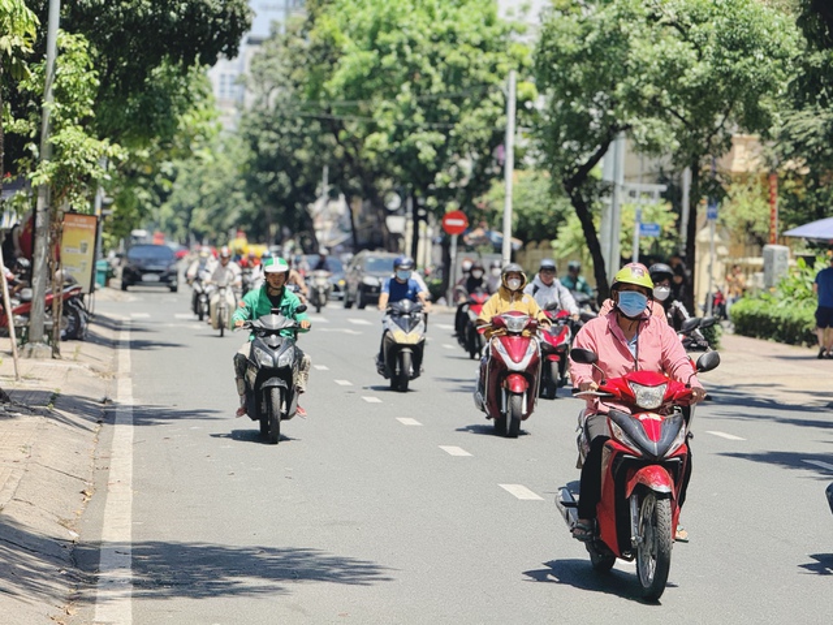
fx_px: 2888
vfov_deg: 12.3
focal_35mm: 120
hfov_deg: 16.4
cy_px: 312
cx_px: 416
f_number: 2.8
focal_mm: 15.66
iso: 50
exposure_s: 1/963
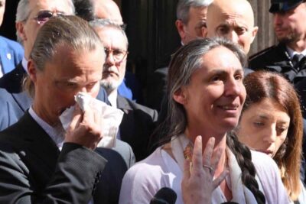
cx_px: 153
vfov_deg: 11.4
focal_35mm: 120
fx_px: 1020
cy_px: 102
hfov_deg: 17.1
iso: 800
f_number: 18
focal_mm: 120
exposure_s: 1/125
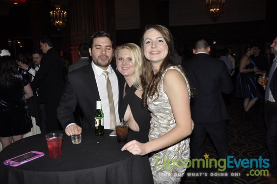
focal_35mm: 36
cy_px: 92
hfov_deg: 53.2
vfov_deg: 36.8
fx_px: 277
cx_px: 138
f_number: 5
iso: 400
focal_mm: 24
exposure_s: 1/60
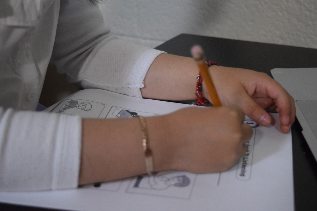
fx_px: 528
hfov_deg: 33.4
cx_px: 158
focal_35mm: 60
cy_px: 106
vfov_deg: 22.6
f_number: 4.8
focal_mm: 40
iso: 5000
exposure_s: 1/60
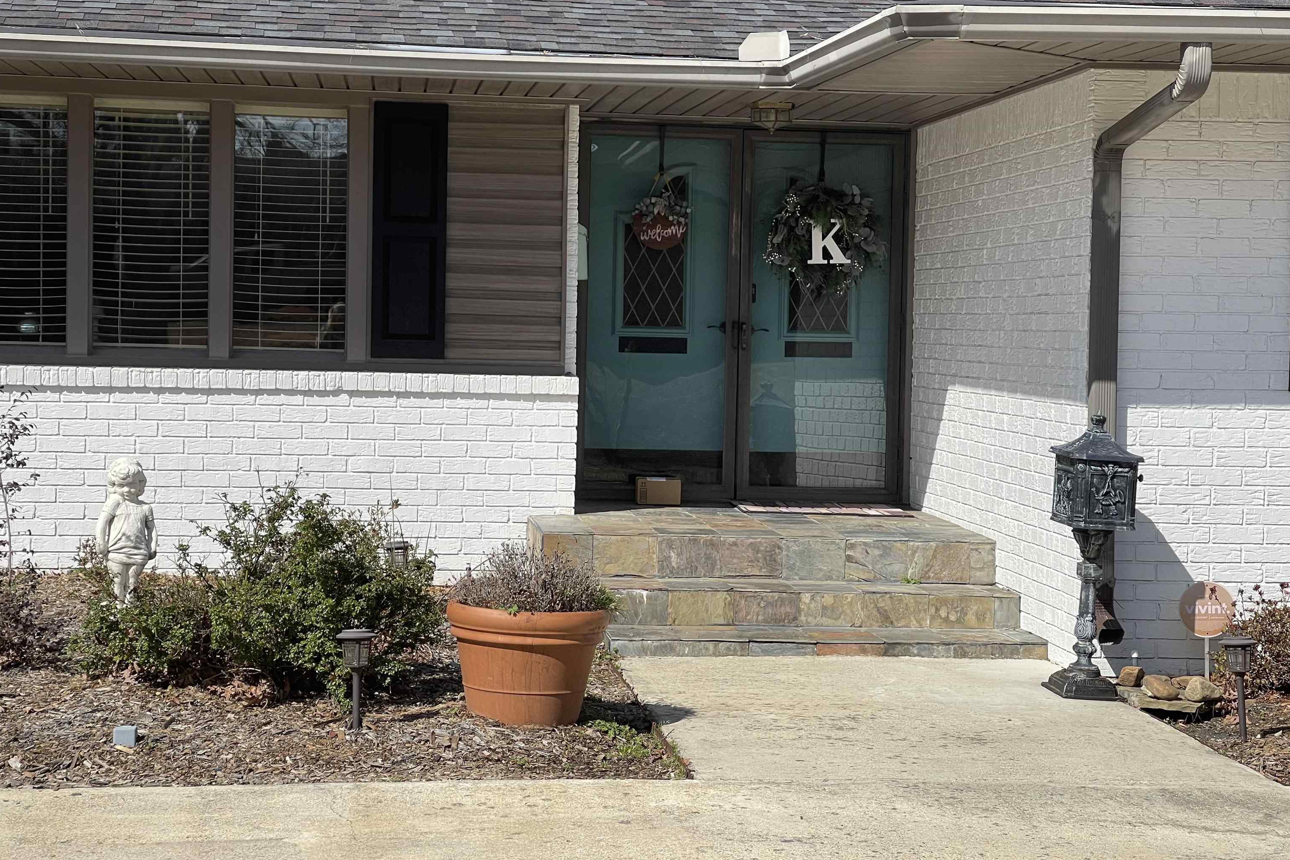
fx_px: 2401
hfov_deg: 30.1
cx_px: 645
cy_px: 408
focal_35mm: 67
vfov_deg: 20.3
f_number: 2.2
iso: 20
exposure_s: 1/1429
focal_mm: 7.5
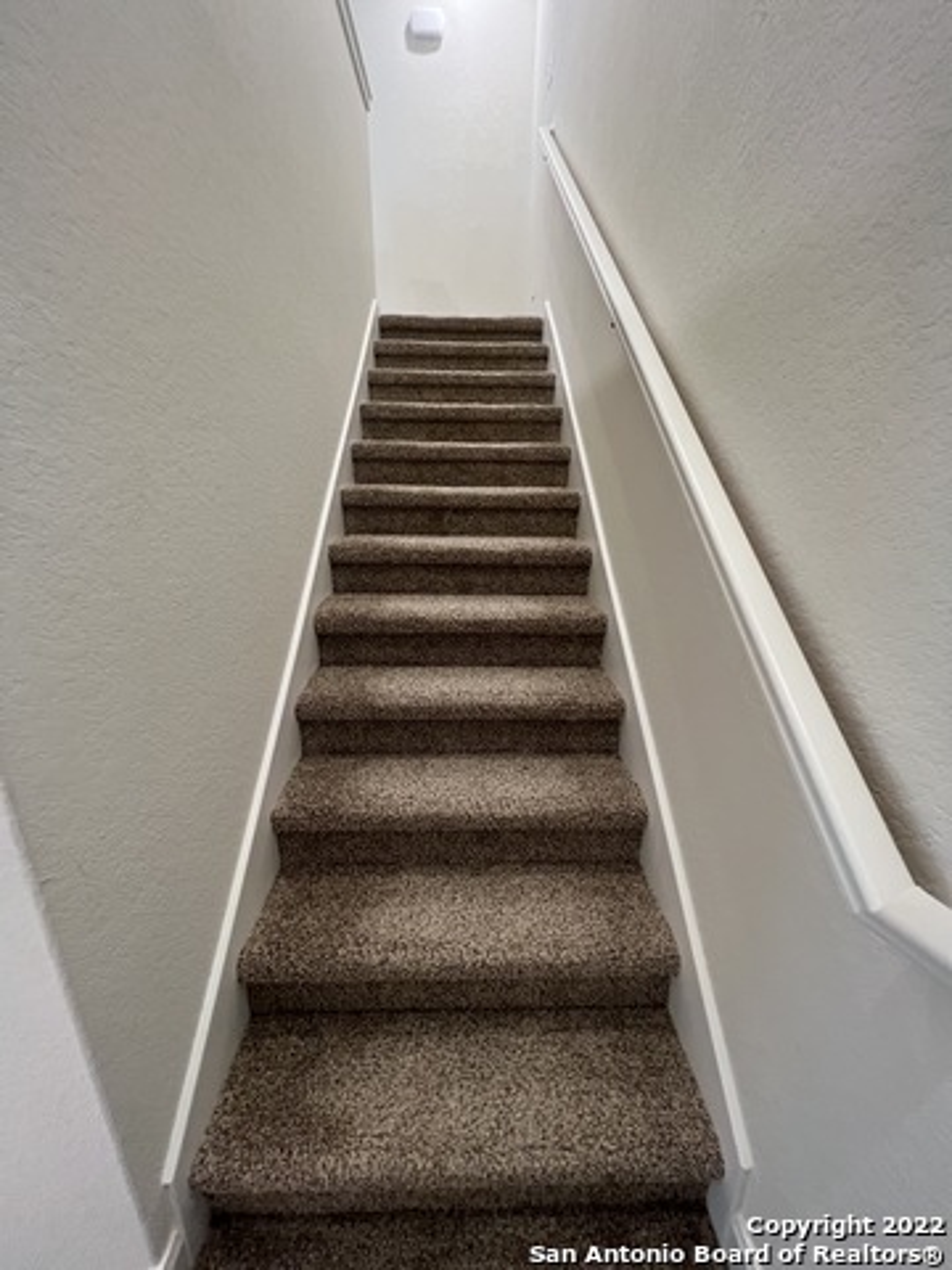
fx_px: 477
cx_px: 476
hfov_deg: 89.9
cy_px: 635
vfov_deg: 106.2
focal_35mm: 13
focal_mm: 1.57
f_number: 1.8
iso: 400
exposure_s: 1/60
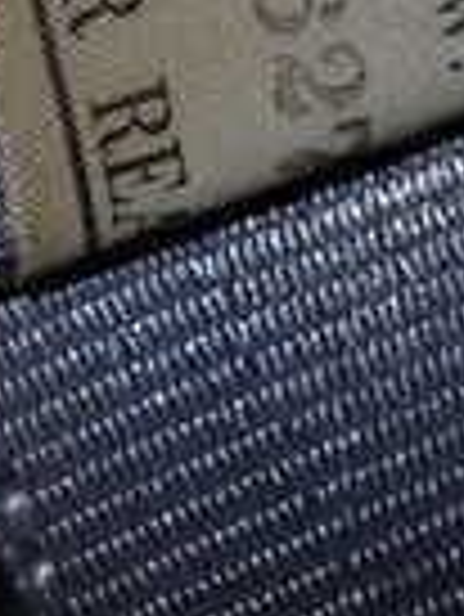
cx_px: 275
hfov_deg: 9.4
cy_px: -153
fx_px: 2819
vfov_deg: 12.2
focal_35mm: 158
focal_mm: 6.37
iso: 125
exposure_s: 1/80
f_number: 2.5
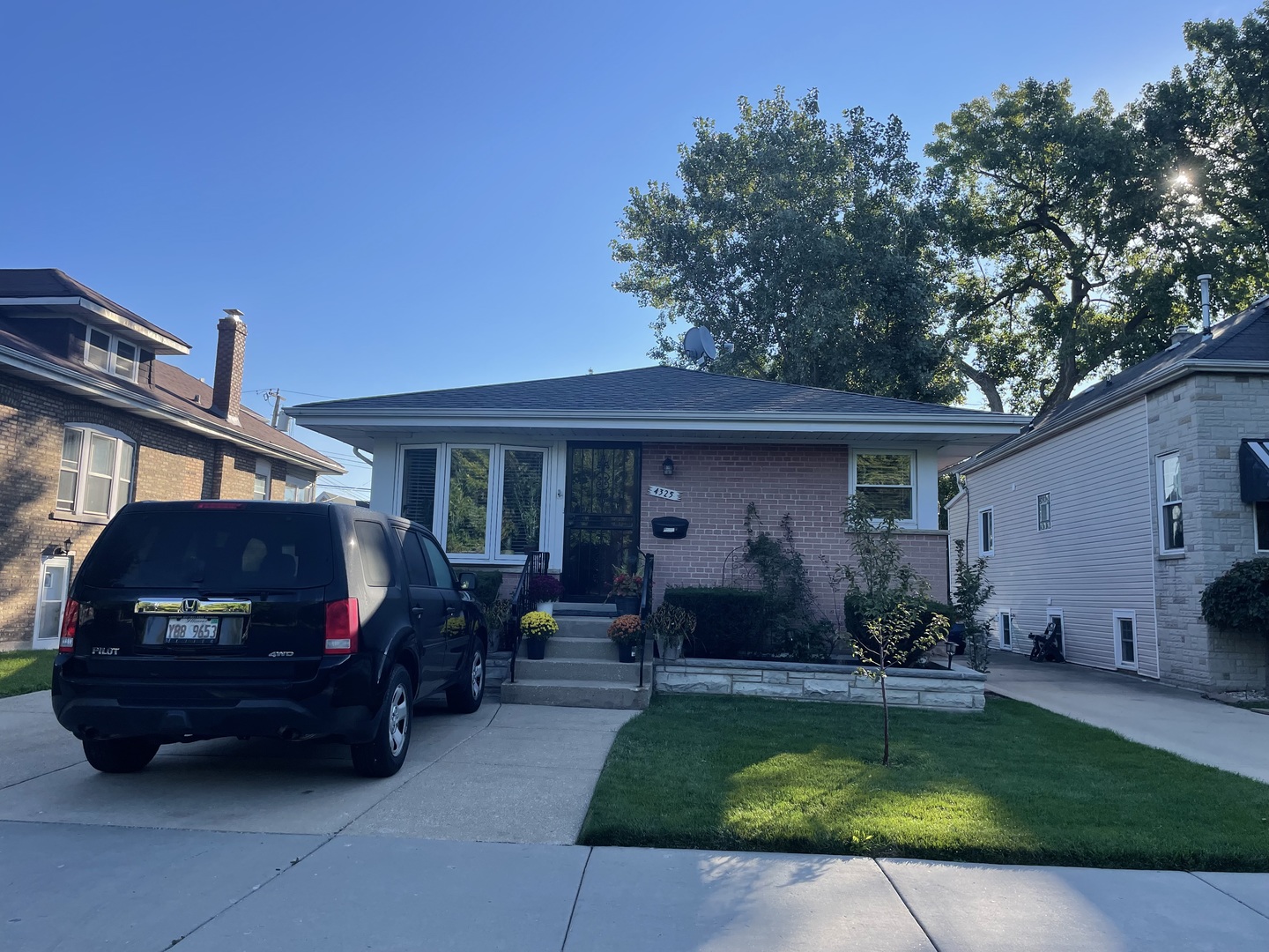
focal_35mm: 26
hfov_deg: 67.3
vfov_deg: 53.1
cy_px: 476
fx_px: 953
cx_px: 634
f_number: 1.6
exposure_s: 1/2020
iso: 32
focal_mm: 4.2
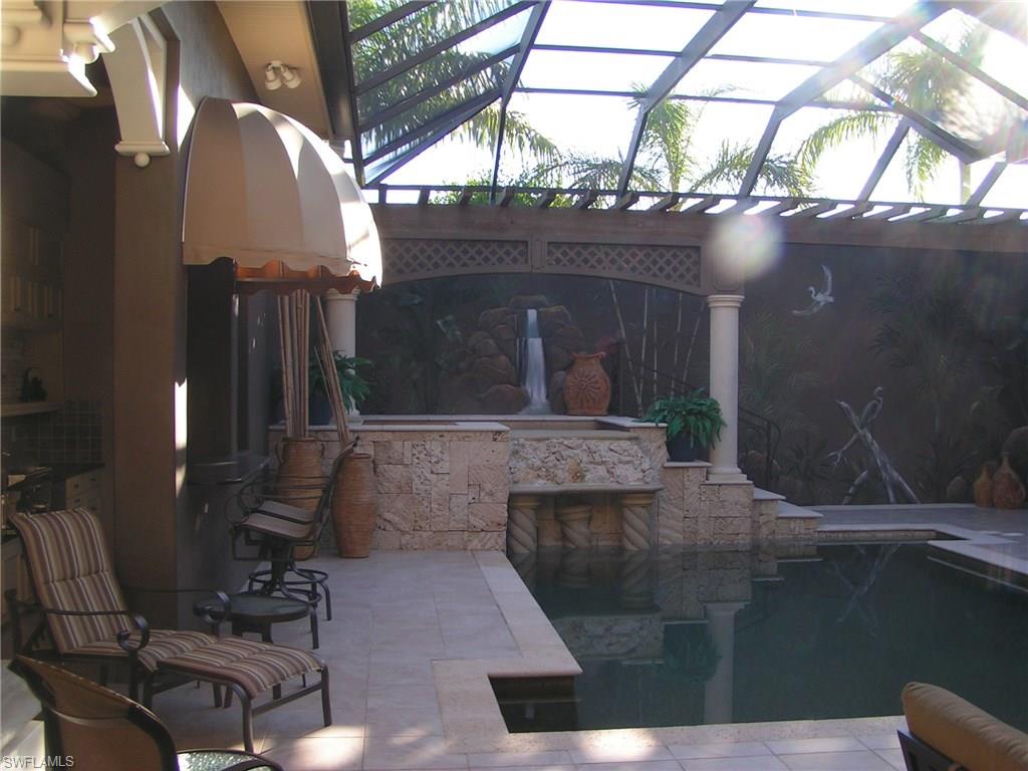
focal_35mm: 38
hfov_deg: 49.0
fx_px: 1128
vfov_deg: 37.7
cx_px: 514
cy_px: 386
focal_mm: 5.8
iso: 50
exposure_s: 1/50
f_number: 5
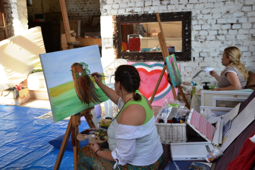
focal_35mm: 45
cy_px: 85
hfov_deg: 43.6
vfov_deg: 29.9
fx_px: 319
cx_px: 128
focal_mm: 30
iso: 280
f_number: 5.6
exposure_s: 1/125
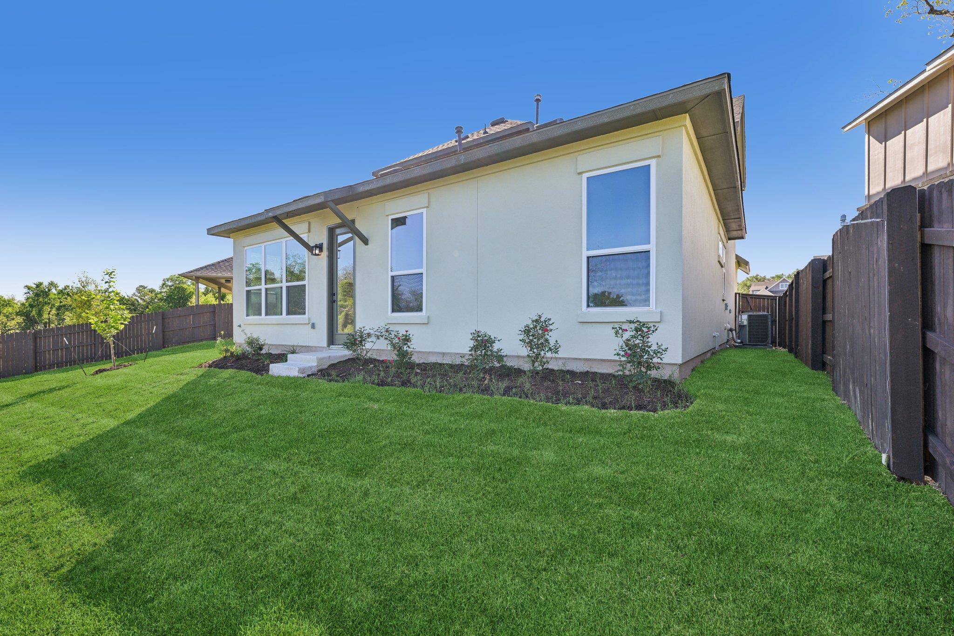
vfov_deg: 75.5
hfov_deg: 98.5
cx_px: 477
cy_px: 318
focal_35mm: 16
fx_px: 411
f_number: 6.7
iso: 100
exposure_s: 1/180
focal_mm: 15.5
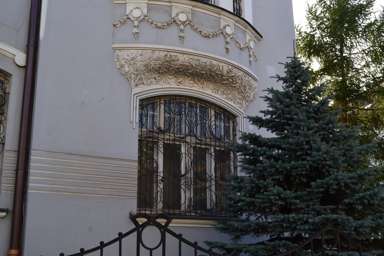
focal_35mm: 45
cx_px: 192
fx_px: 480
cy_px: 128
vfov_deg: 29.9
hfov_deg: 43.6
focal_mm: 30
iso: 400
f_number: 9
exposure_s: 1/160
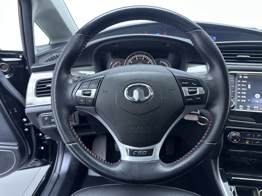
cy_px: 98
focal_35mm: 24
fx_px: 182
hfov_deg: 71.6
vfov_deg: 56.8
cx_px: 131
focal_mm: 6.86
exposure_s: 1/50
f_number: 1.78
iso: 320
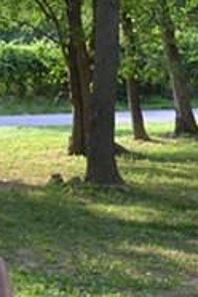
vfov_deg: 15.2
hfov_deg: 9.9
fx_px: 1105
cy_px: 244
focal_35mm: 134
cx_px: -107
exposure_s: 1/60
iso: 400
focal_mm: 26
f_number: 8
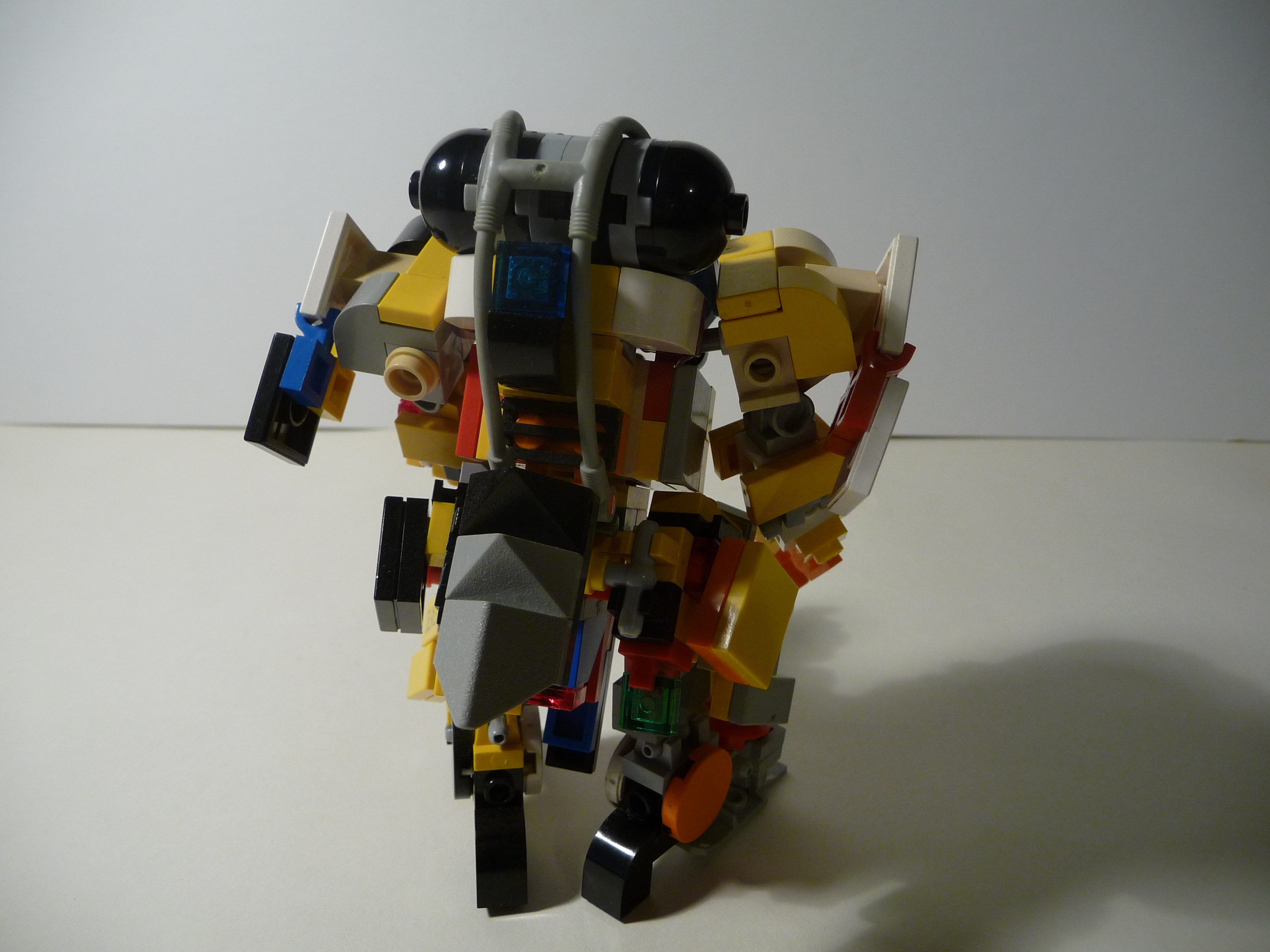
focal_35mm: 28
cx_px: 635
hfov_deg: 63.4
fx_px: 1027
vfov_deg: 49.7
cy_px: 476
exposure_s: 1/30
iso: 160
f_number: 3.3
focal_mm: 4.7
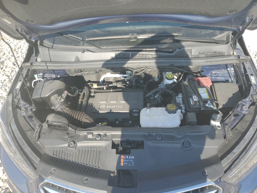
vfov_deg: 53.1
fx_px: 193
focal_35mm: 26
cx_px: 128
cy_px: 96
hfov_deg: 67.3
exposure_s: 1/769
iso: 50
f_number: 1.5
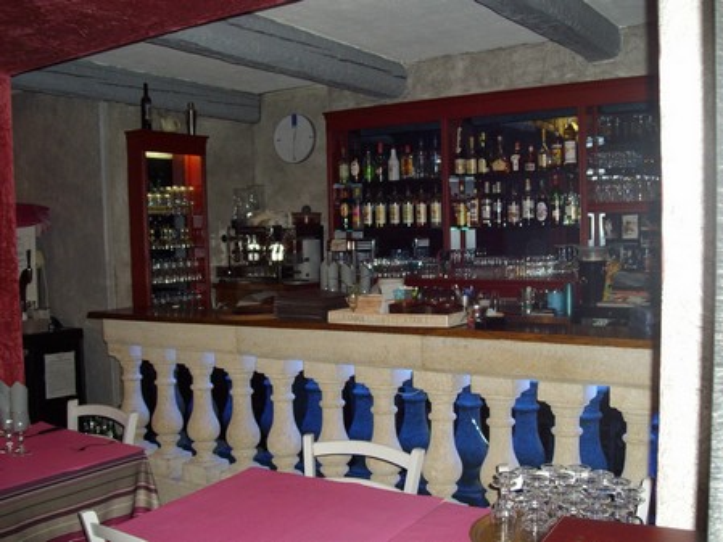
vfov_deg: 39.7
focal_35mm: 36
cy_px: 271
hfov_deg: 51.3
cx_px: 362
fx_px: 752
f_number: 2.7
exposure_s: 1/50
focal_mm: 6
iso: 162
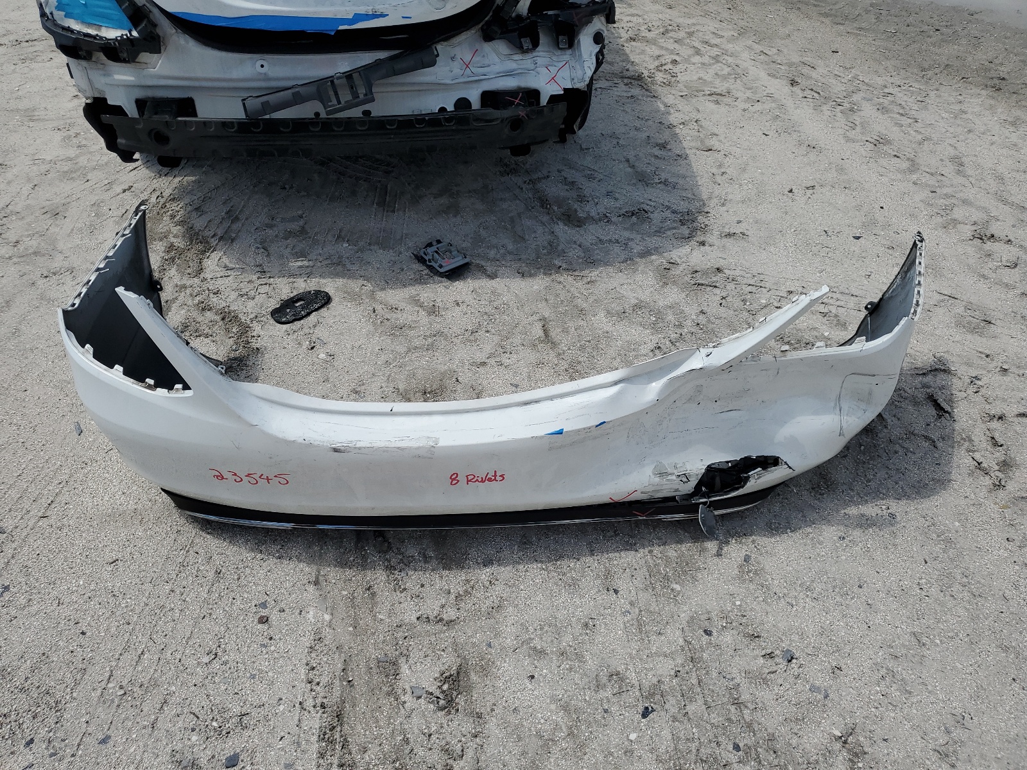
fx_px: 771
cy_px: 385
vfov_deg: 53.1
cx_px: 514
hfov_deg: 67.3
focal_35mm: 26
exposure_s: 1/5000
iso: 50
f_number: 1.5
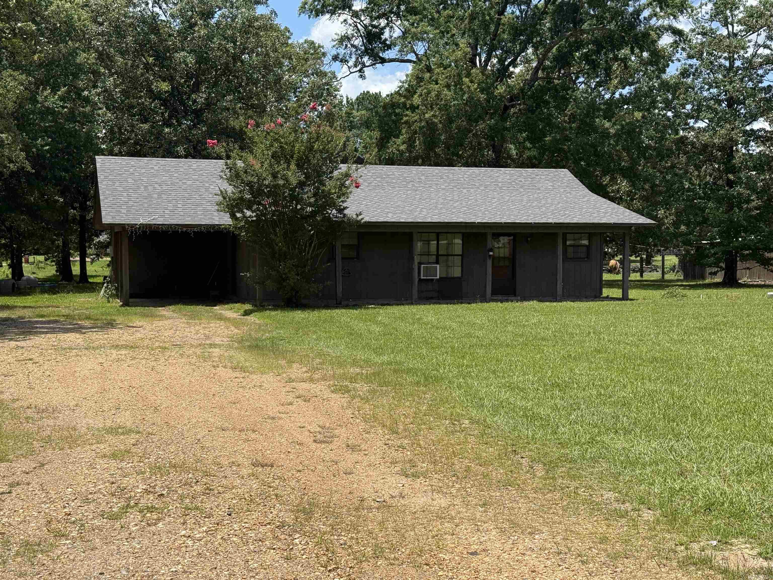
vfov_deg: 30.3
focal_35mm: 48
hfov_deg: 39.7
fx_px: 1072
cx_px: 386
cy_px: 290
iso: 64
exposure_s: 1/4098
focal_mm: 6.76
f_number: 1.78
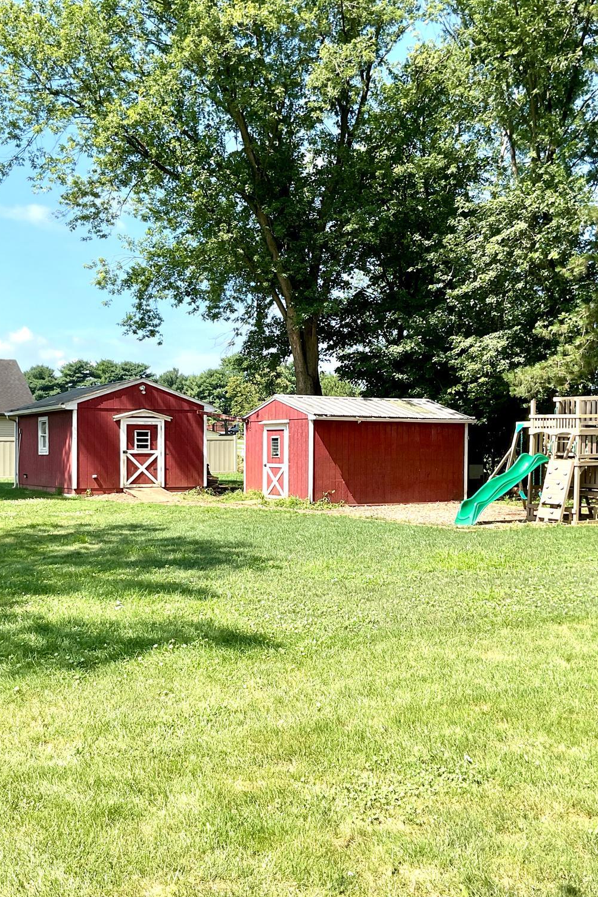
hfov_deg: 32.6
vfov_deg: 47.4
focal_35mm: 41
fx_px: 1022
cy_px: 451
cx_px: 277
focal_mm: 3
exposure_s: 1/929
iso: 16
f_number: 1.8
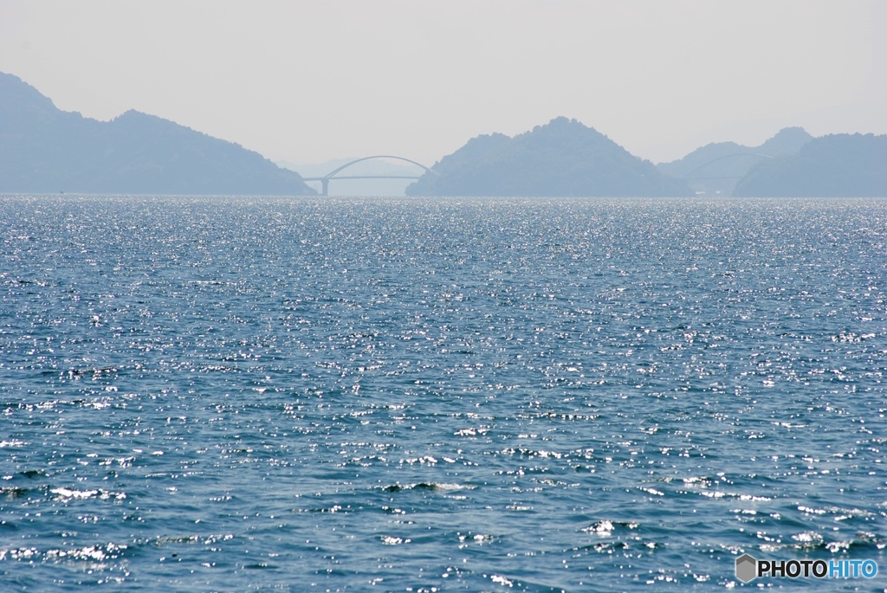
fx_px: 7399
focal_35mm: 300
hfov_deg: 6.9
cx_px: 444
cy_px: 296
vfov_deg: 4.6
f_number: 8
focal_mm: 200
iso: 100
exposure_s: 1/400
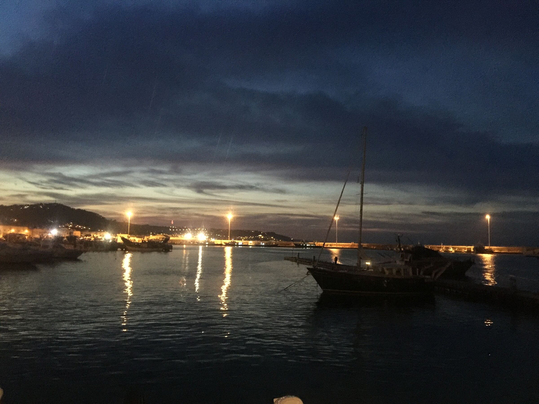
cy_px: 202
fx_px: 452
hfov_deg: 61.7
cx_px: 270
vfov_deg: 48.2
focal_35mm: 29
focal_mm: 4.15
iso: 320
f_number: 2.2
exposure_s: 1/4
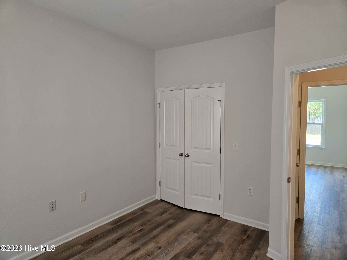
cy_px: 130
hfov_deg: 73.9
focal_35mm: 23
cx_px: 174
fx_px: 231
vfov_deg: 58.9
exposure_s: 1/120
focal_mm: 5.4
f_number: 1.8
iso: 250
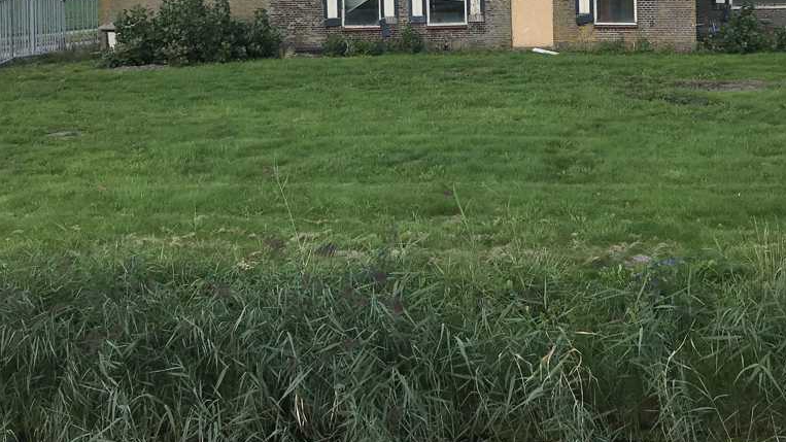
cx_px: 487
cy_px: -32
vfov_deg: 21.9
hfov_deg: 39.6
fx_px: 1084
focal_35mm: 52
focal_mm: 3.99
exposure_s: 1/1709
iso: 20
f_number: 1.8
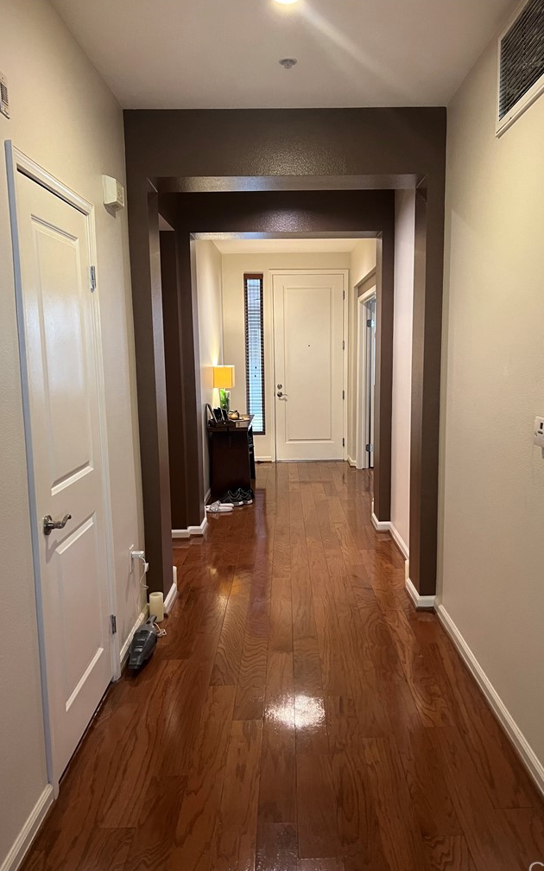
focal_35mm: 28
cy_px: 440
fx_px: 664
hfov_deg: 44.5
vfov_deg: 66.5
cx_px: 293
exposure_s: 1/60
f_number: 1.5
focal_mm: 5.7
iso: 320
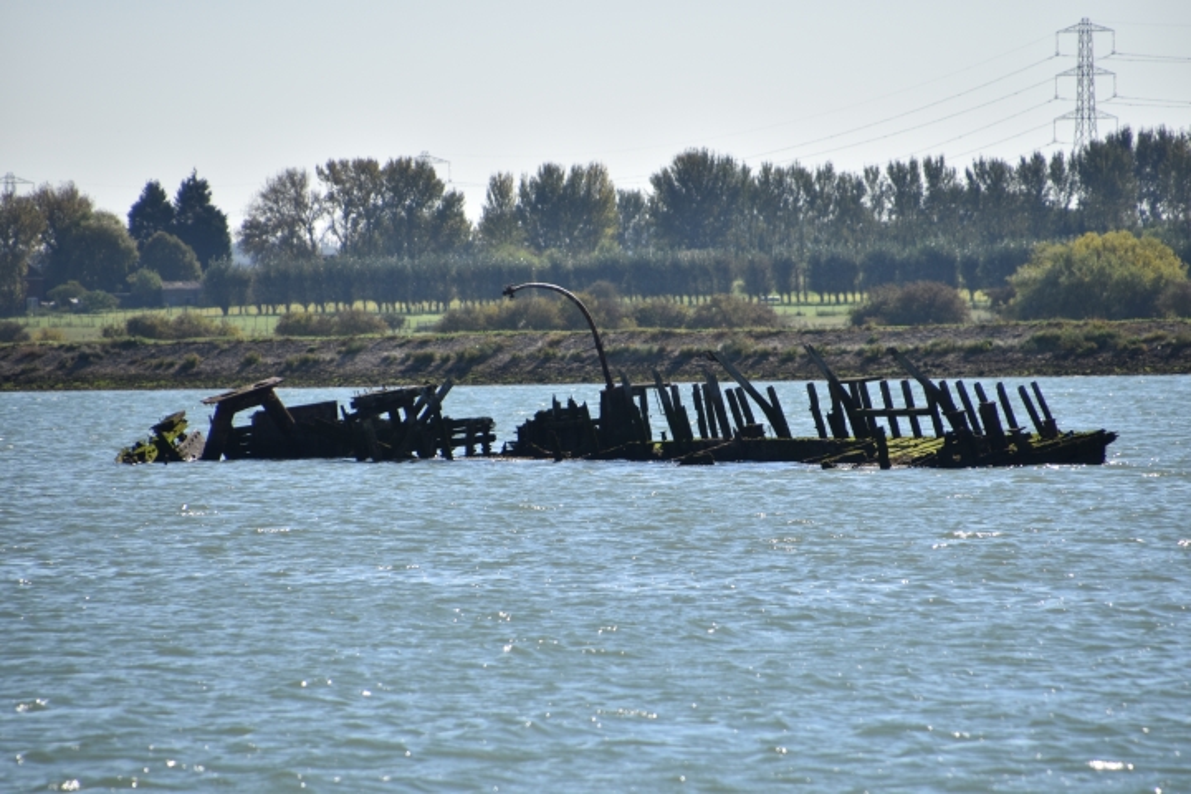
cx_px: 596
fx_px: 12405
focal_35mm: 375
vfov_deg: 3.7
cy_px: 397
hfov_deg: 5.5
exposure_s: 1/800
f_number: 7.1
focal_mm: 250
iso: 200
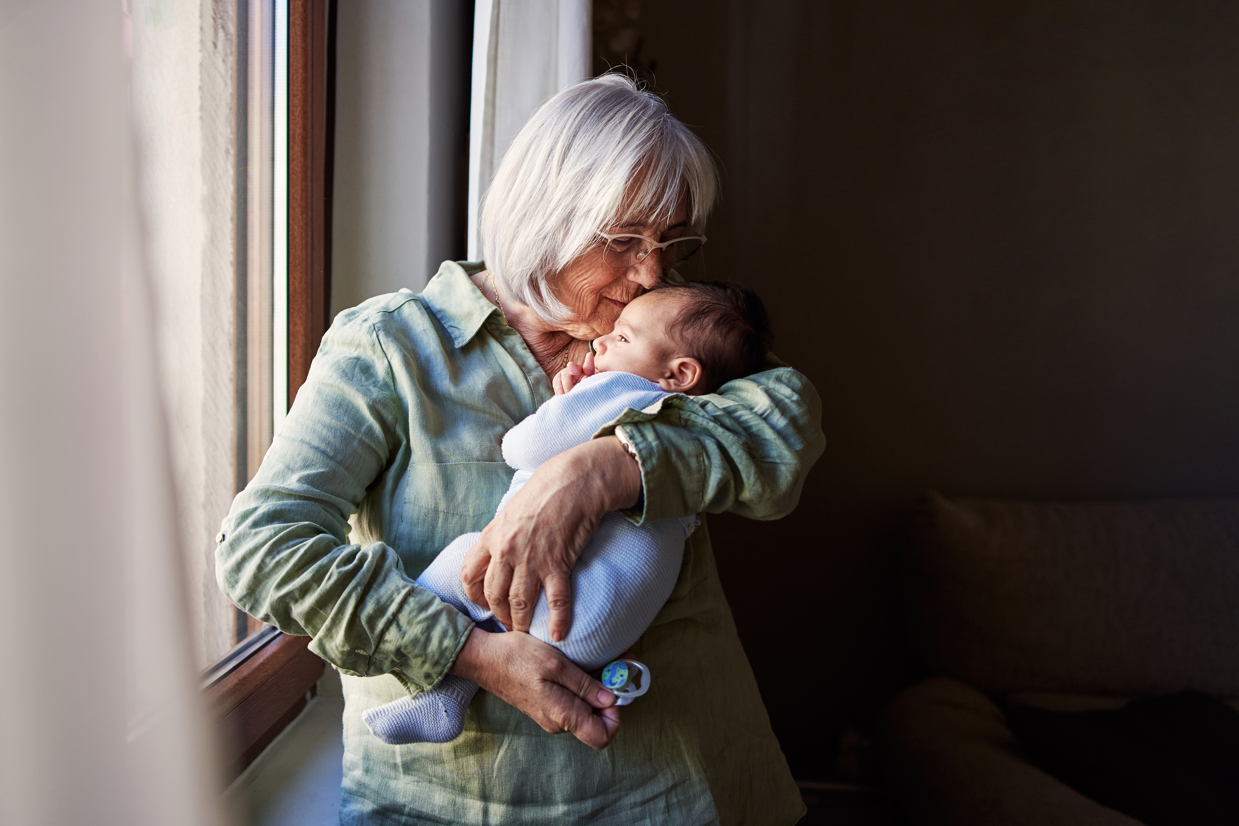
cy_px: 413
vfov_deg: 37.9
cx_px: 620
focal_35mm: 35
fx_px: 1204
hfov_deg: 54.4
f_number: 2.2
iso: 500
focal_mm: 35
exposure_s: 1/640
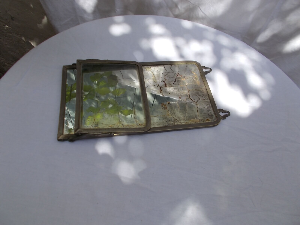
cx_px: 150
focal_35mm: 26
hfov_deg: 67.3
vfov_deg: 53.1
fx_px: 225
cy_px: 112
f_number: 8
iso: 80
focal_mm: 4.6
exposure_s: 1/80
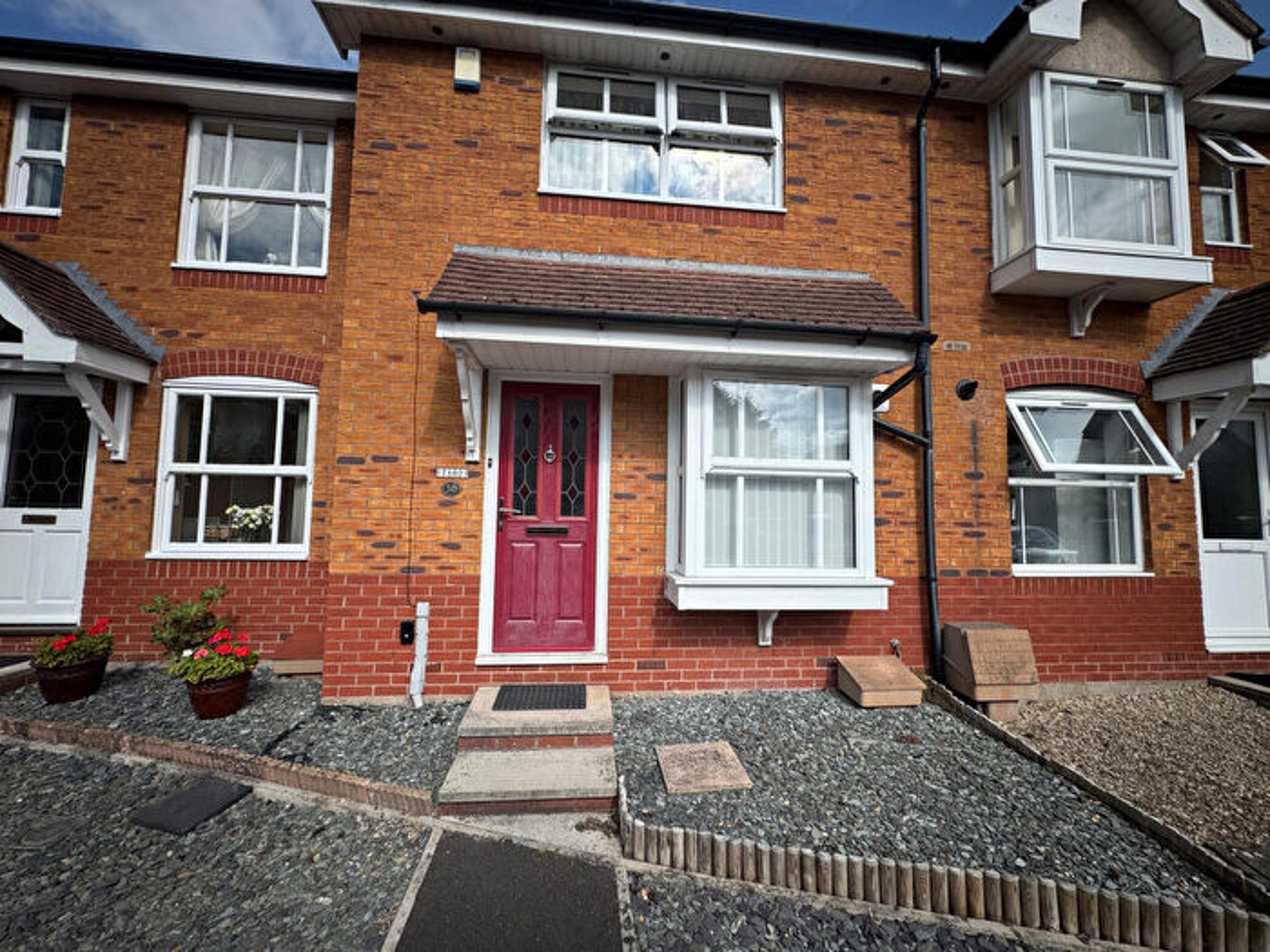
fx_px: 514
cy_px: 476
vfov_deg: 85.7
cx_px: 635
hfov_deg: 102.1
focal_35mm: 14
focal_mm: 2.22
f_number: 2.2
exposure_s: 1/1832
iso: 50
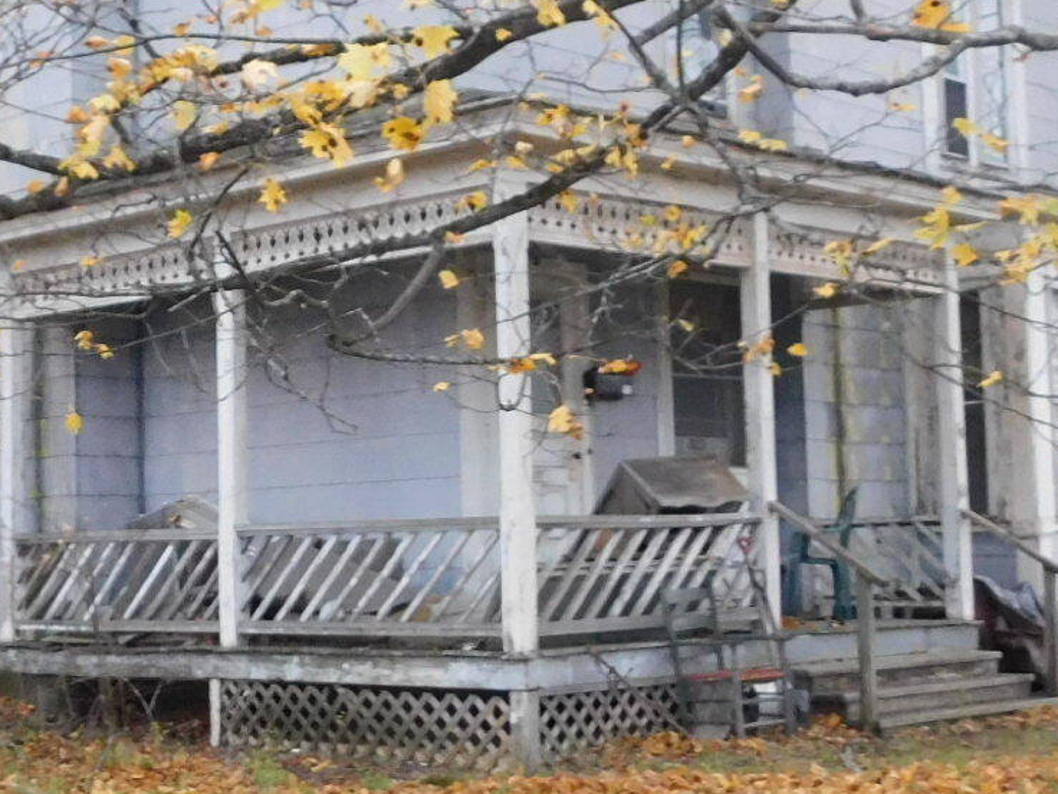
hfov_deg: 27.0
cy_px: 413
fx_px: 2170
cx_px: 240
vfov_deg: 20.7
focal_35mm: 71
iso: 360
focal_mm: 4
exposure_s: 1/30
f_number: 3
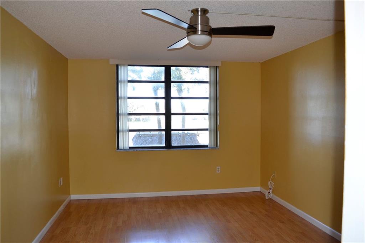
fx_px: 274
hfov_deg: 67.4
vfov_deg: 47.9
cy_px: 122
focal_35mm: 27
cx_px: 182
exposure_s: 1/80
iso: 400
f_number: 4
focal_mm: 18
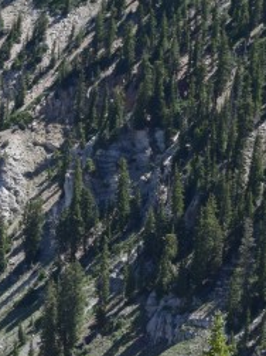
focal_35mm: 159
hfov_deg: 9.2
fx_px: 1630
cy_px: 362
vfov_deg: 12.3
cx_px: -41
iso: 200
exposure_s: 1/250
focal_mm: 27
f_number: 8
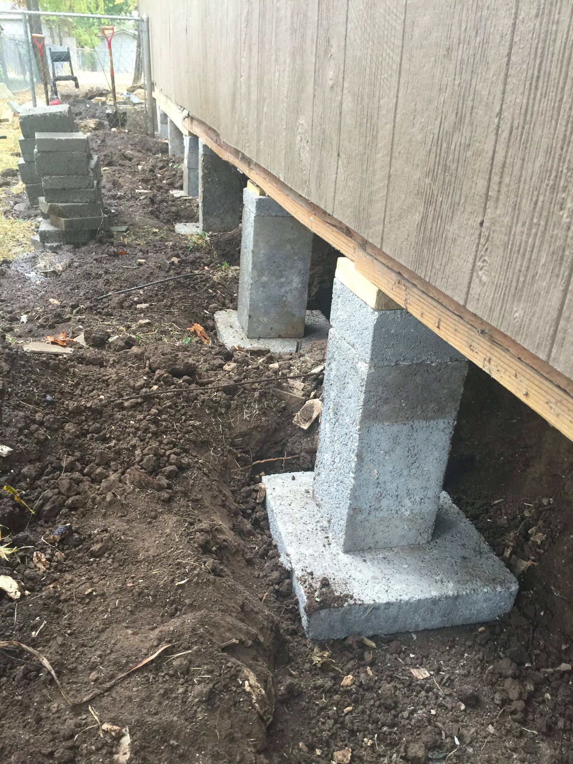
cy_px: 382
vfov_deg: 61.7
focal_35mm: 29
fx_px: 640
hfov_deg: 48.2
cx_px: 286
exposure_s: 1/30
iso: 50
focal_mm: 4.15
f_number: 2.2
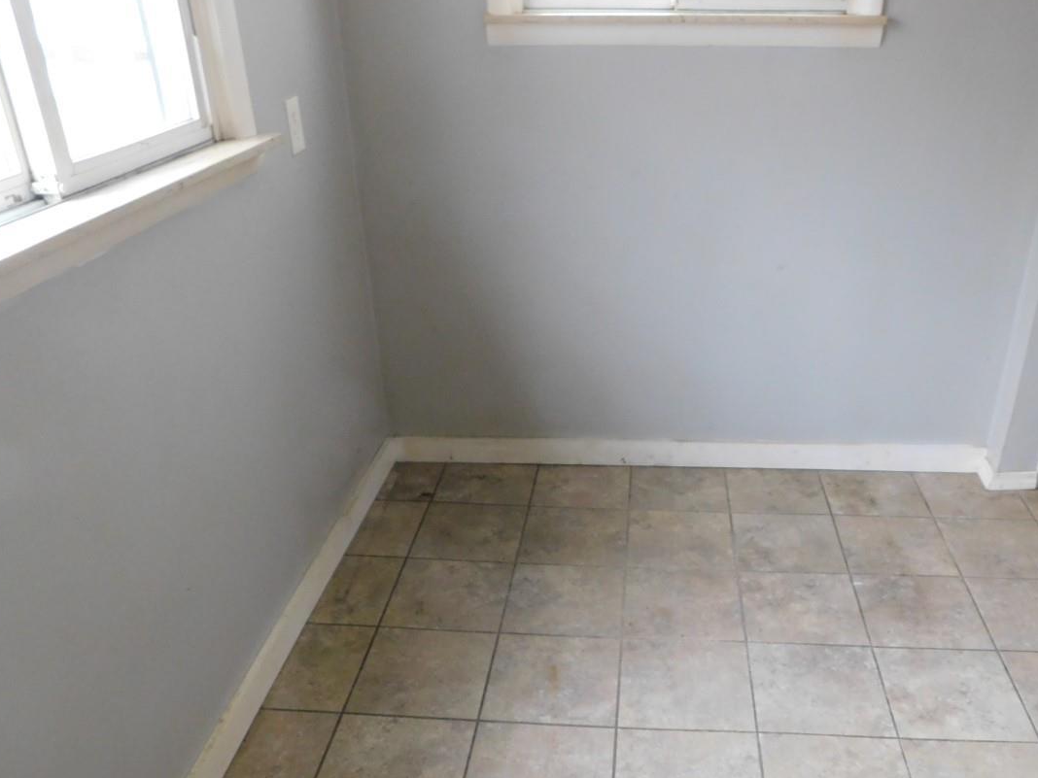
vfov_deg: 45.1
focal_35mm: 31
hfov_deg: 58.1
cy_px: 481
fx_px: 930
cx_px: 592
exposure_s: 1/30
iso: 320
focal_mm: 4
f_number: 3
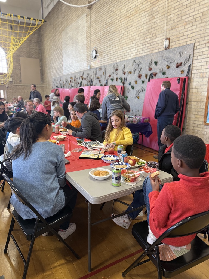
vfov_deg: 71.6
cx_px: 104
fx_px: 193
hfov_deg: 56.8
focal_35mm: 24
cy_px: 140
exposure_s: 1/70
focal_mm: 6.76
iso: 200
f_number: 1.78
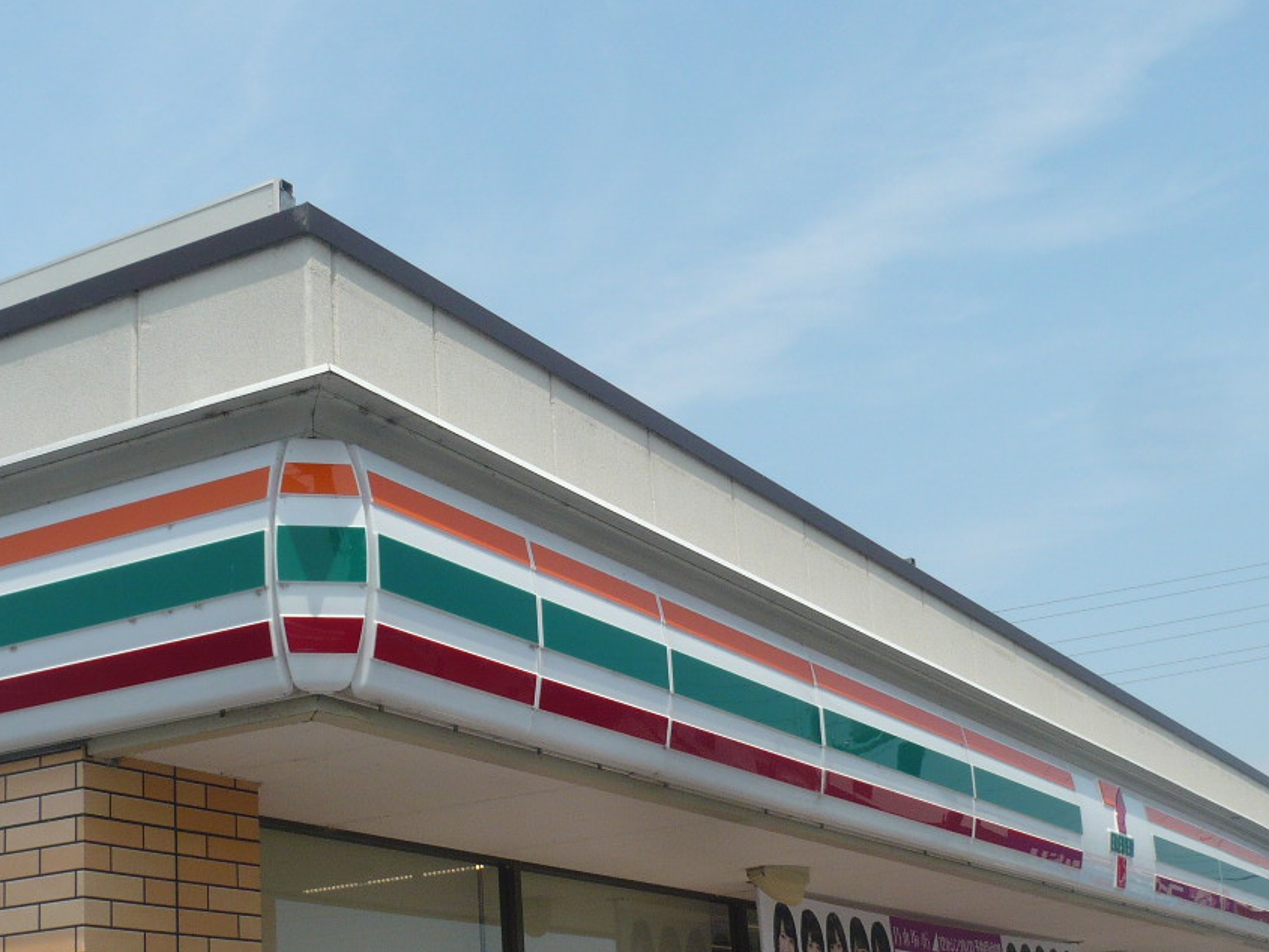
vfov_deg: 27.5
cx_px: 574
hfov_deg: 36.1
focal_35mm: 53
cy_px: 583
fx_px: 1943
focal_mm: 5.8
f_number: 8
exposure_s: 1/320
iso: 100
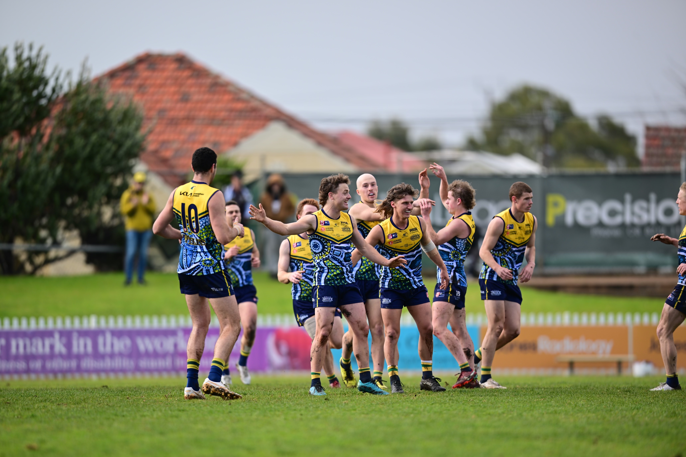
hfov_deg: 5.2
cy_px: 228
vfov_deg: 3.4
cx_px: 343
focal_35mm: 400
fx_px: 7622
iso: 90
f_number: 2.8
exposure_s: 1/800
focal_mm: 400
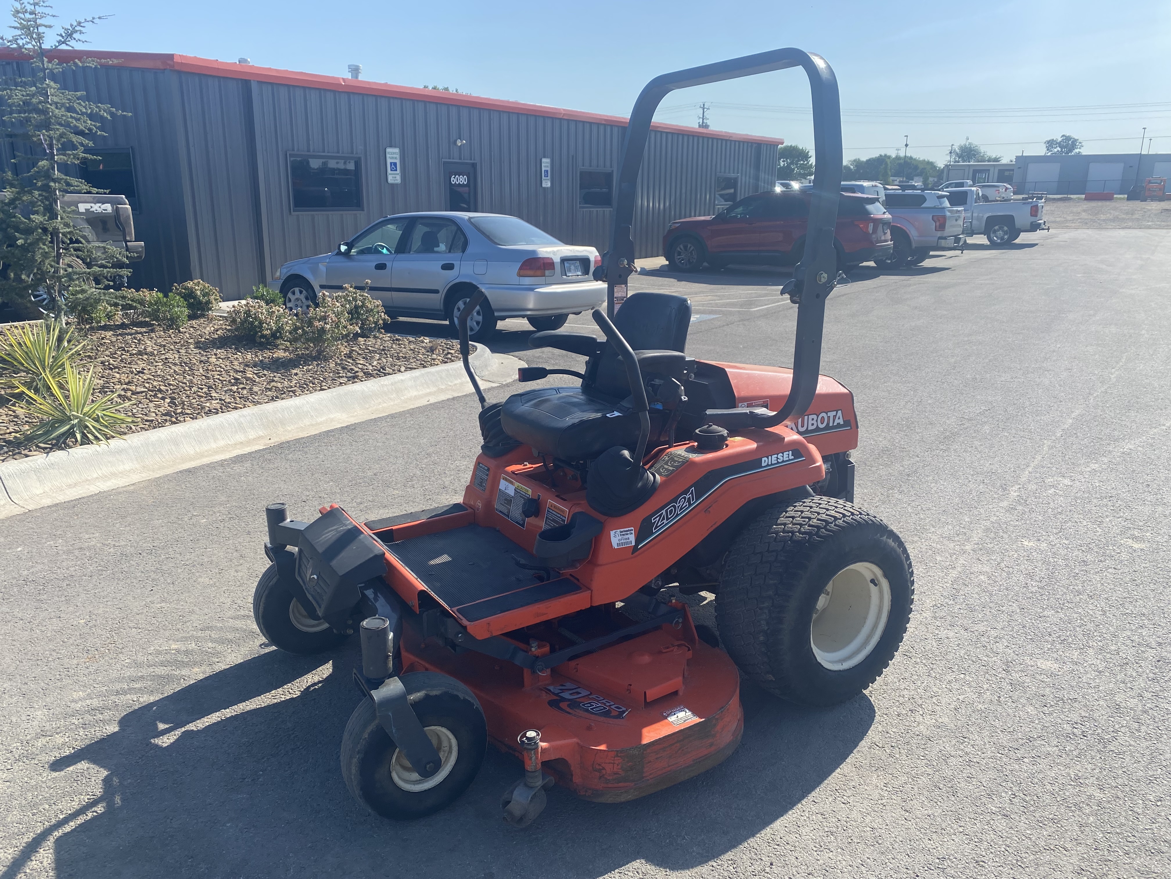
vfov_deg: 53.1
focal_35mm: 26
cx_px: 586
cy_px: 440
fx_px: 880
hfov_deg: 67.3
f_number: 1.8
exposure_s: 1/2463
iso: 32
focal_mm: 4.25
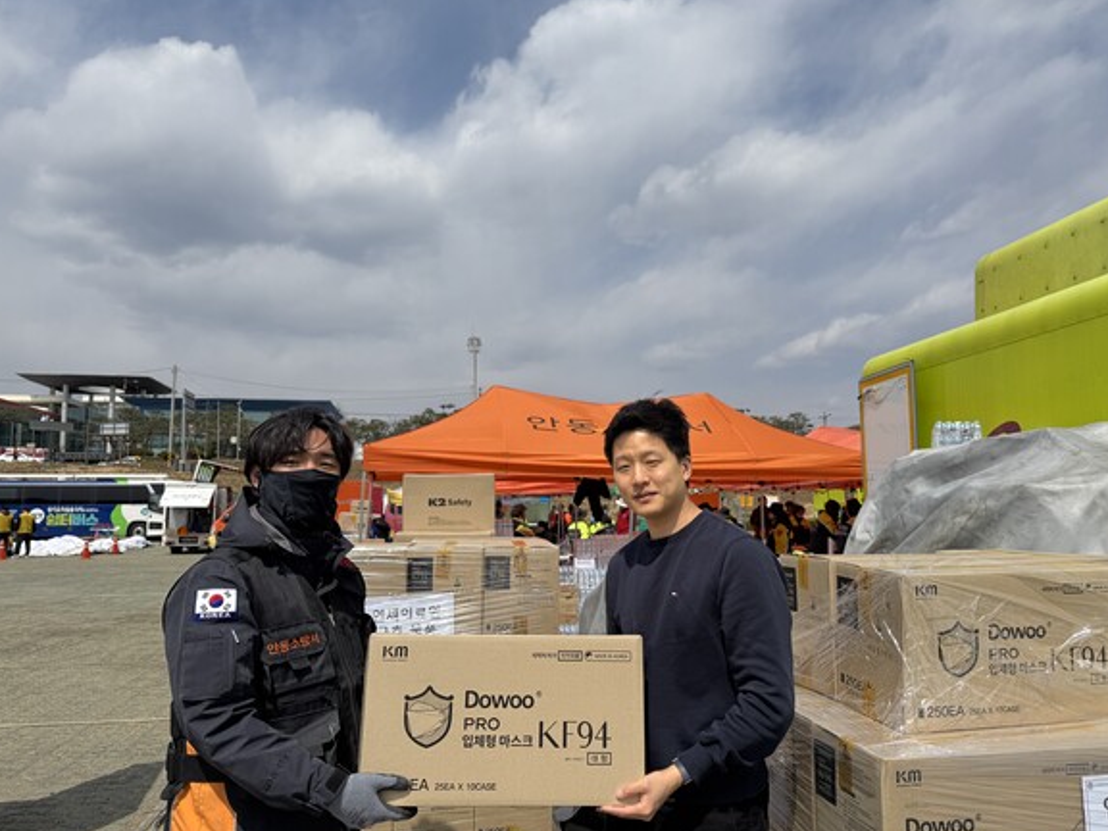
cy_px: 425
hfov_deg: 69.4
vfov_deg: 54.9
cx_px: 564
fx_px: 800
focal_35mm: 25
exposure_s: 1/10309
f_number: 1.78
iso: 80
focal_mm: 6.76
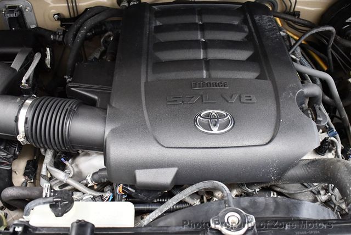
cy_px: 118
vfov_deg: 36.9
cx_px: 176
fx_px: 351
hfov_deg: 53.1
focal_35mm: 36
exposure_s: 1/60
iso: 4000
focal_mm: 18
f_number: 3.5
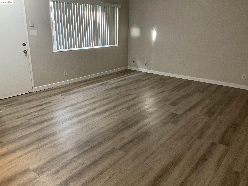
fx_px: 208
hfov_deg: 61.7
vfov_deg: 48.2
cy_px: 93
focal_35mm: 29
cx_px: 124
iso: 200
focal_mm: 3
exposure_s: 1/60
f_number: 1.8
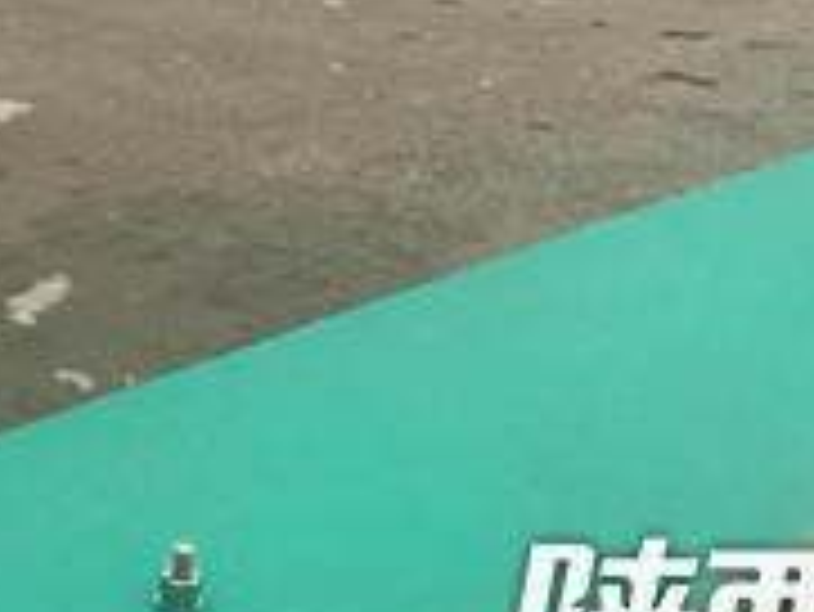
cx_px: 355
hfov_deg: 16.4
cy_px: -506
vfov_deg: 11.4
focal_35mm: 120
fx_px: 2824
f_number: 2.2
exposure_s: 1/50
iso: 25
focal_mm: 4.15
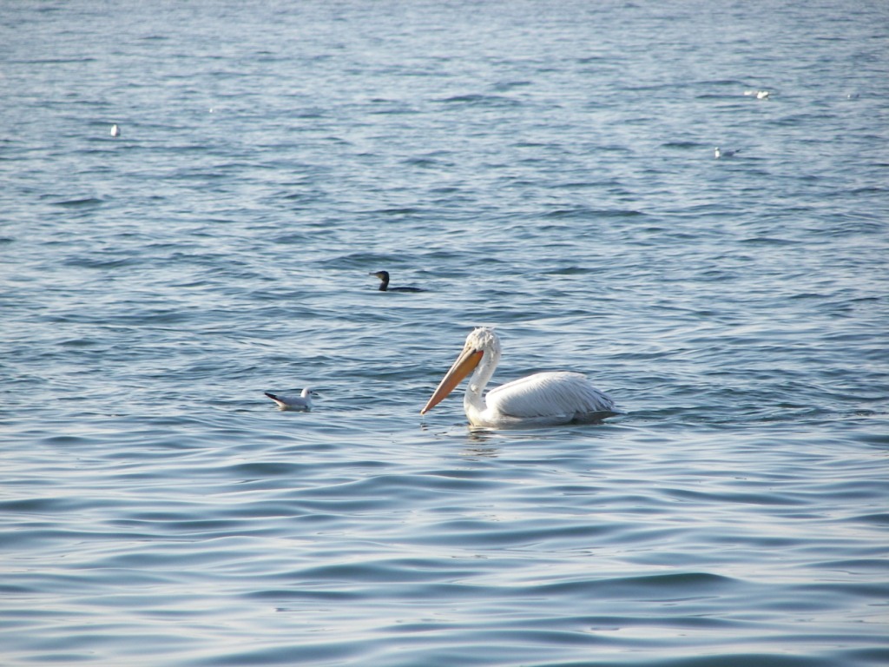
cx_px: 444
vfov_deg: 4.0
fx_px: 9656
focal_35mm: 376
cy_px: 334
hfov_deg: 5.3
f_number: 3.6
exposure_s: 1/320
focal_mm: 62.3
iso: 50
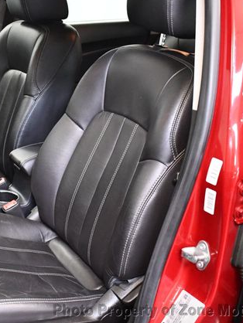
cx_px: 44
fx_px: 496
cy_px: 160
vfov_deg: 36.2
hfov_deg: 27.0
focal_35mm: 53
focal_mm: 18
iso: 3200
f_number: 3.5
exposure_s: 1/80
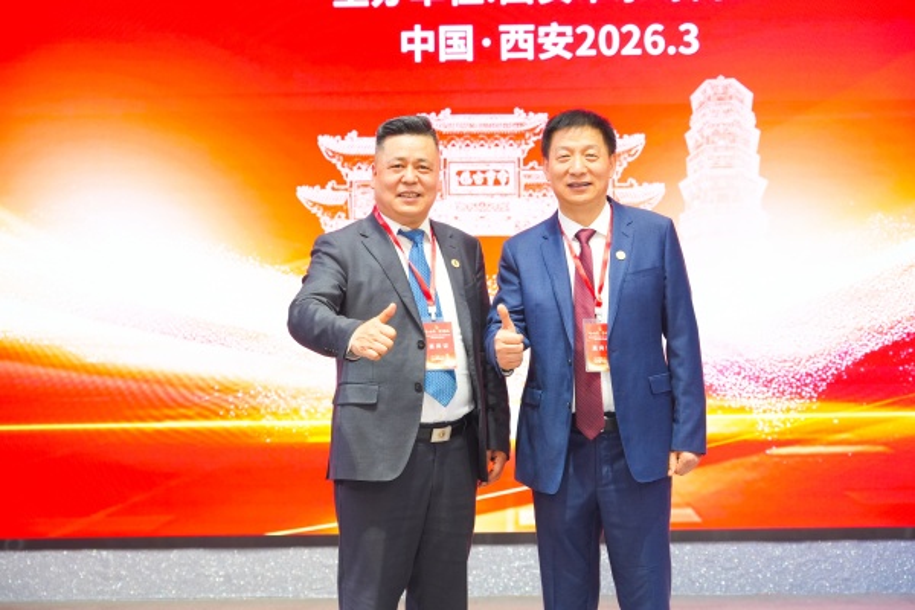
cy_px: 305
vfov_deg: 17.7
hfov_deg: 26.3
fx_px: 1957
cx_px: 458
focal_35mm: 77
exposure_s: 1/160
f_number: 5
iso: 1250
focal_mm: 77
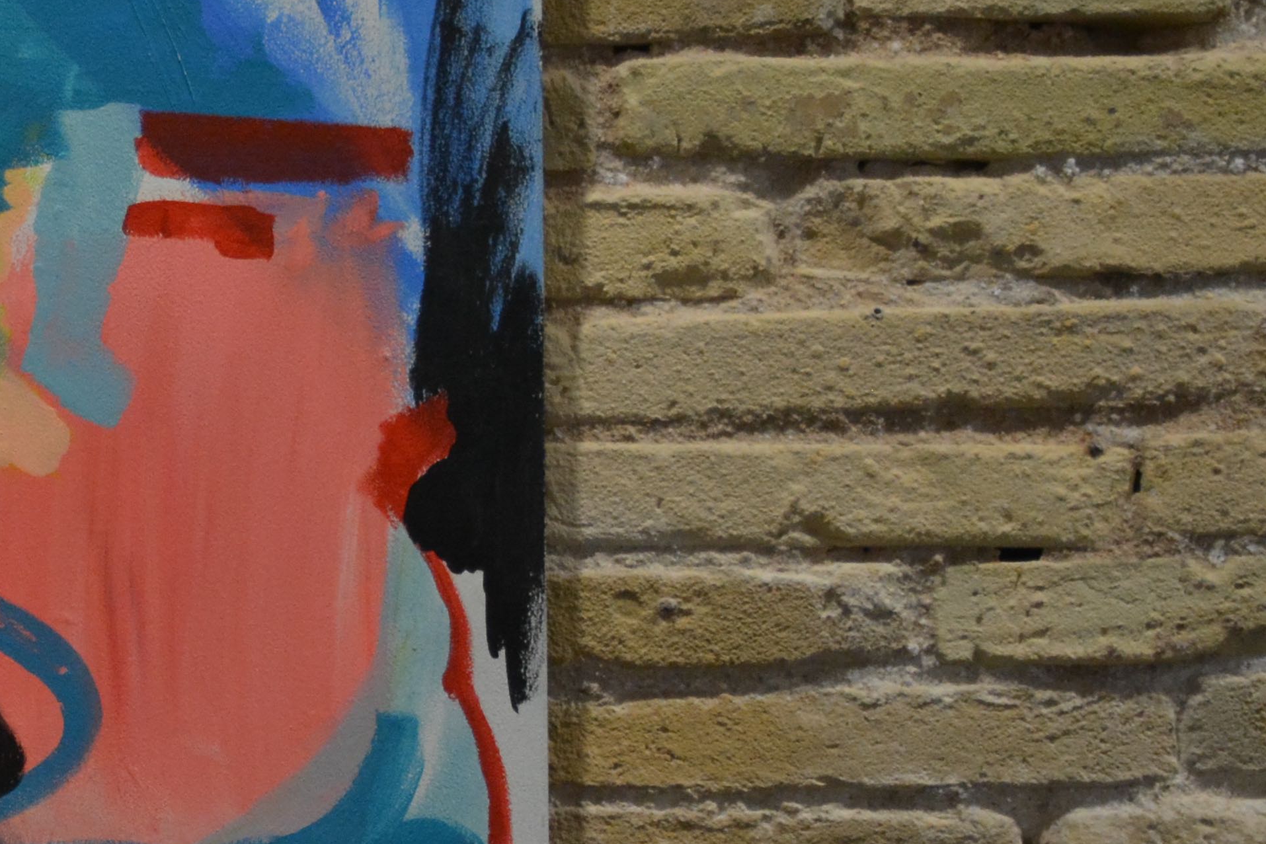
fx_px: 4959
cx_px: -282
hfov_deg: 14.1
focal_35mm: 141
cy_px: 755
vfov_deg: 9.7
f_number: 4
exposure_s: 1/125
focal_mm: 30
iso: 1250
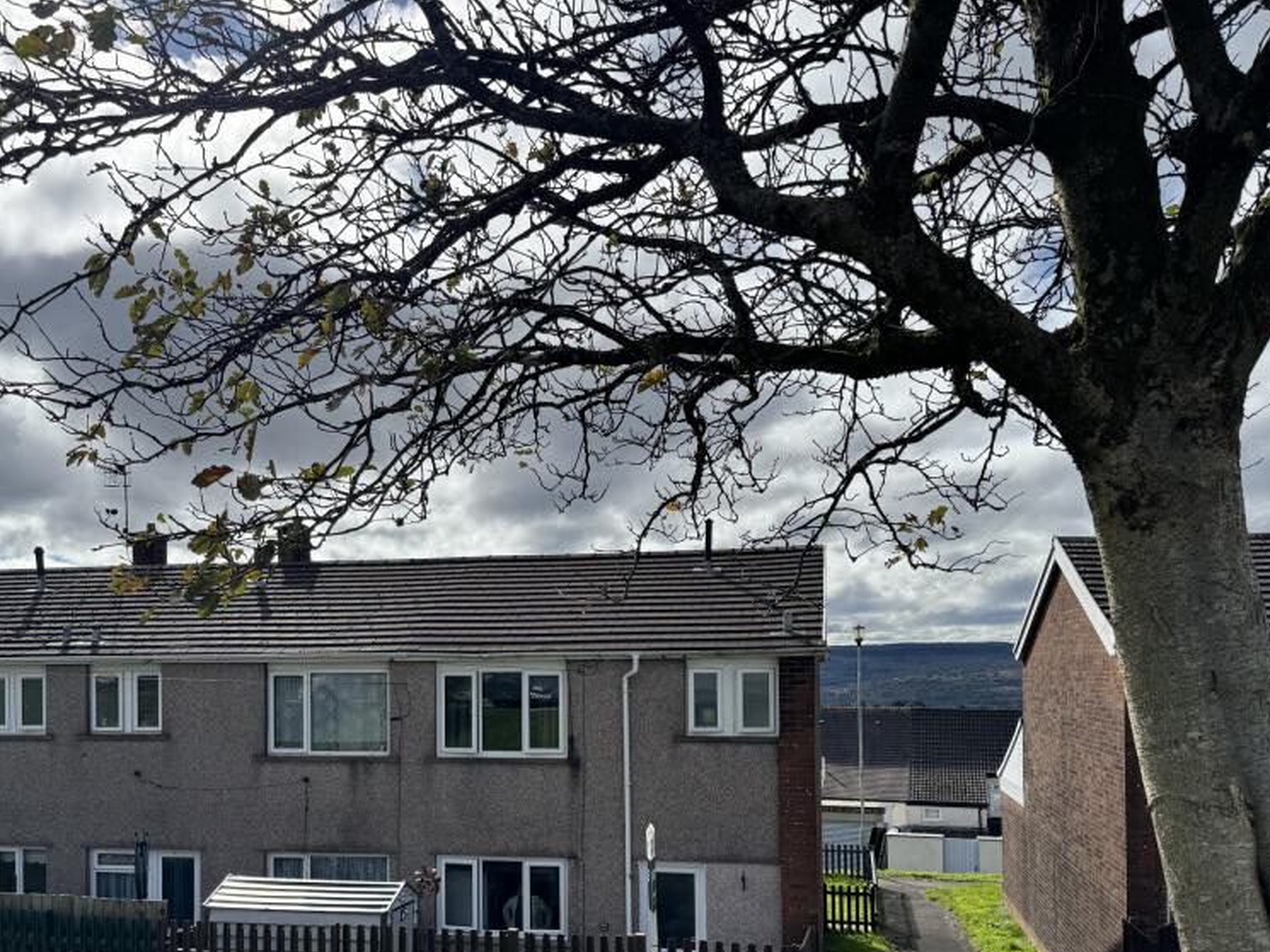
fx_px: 1211
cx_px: 544
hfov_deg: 55.1
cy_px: 651
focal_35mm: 33
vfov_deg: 42.3
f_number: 1.78
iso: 80
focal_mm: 6.76
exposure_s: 1/9009
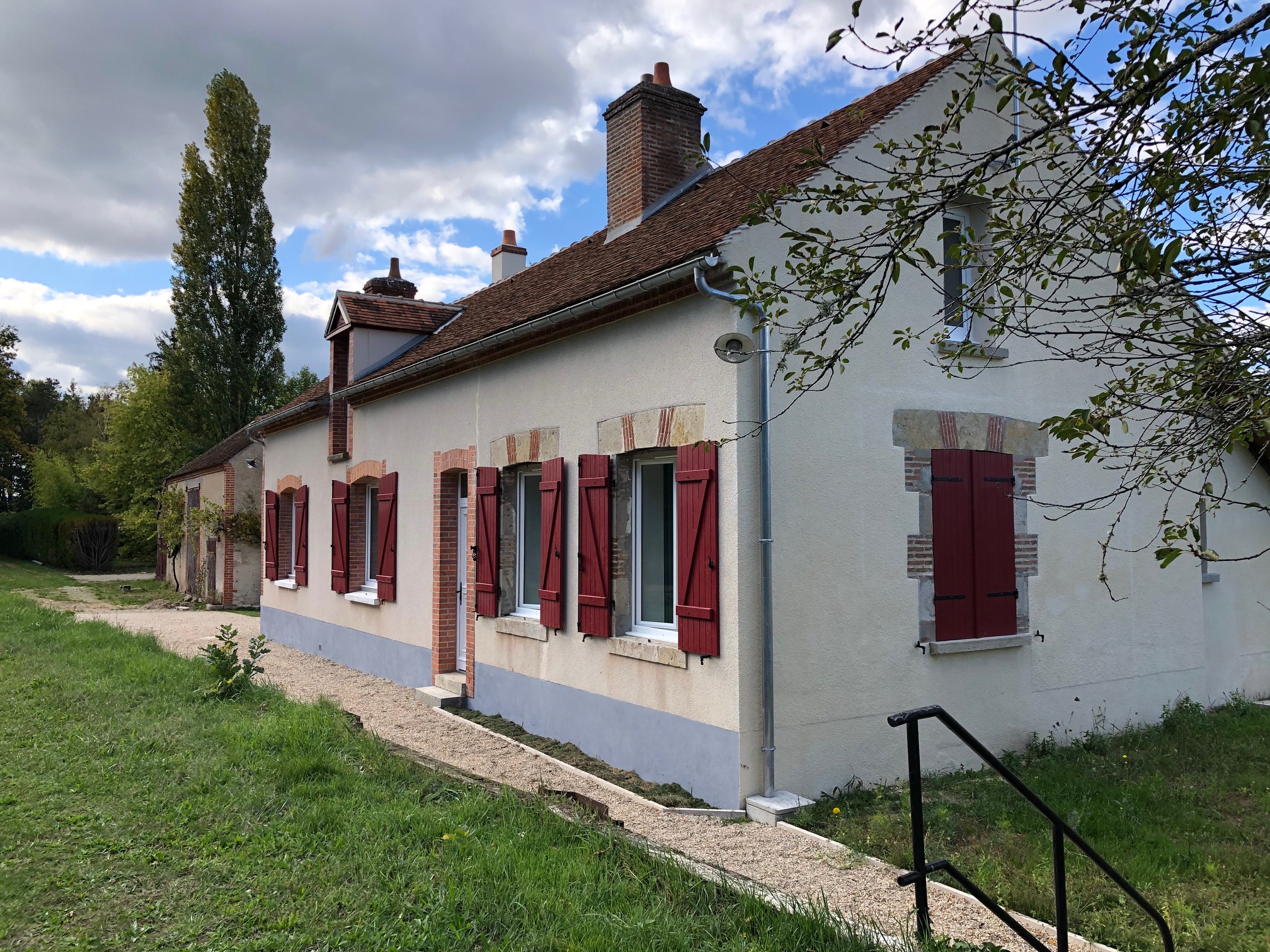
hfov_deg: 63.4
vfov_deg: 49.7
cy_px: 476
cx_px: 635
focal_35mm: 28
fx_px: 1027
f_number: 1.8
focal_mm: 4
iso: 20
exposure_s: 1/685
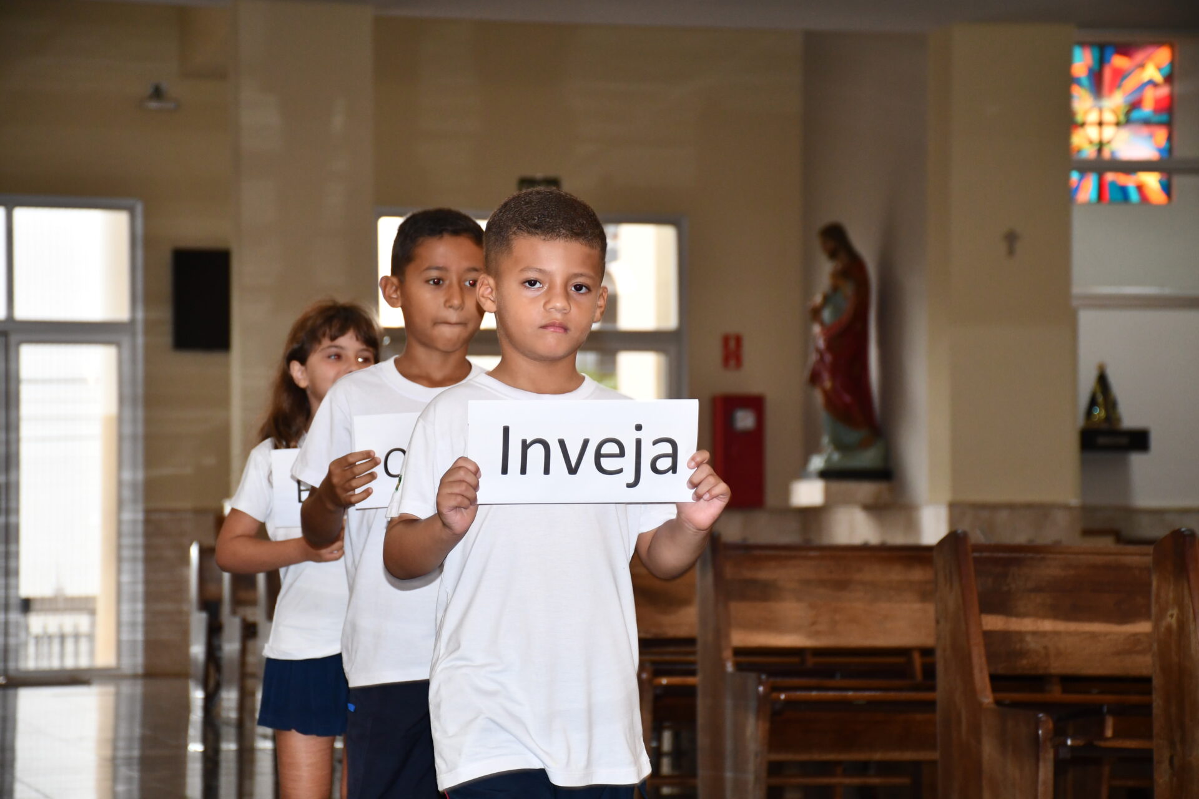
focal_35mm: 105
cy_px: 400
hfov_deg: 19.5
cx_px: 600
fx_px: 3497
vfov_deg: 13.0
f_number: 5
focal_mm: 70
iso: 1250
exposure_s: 1/60
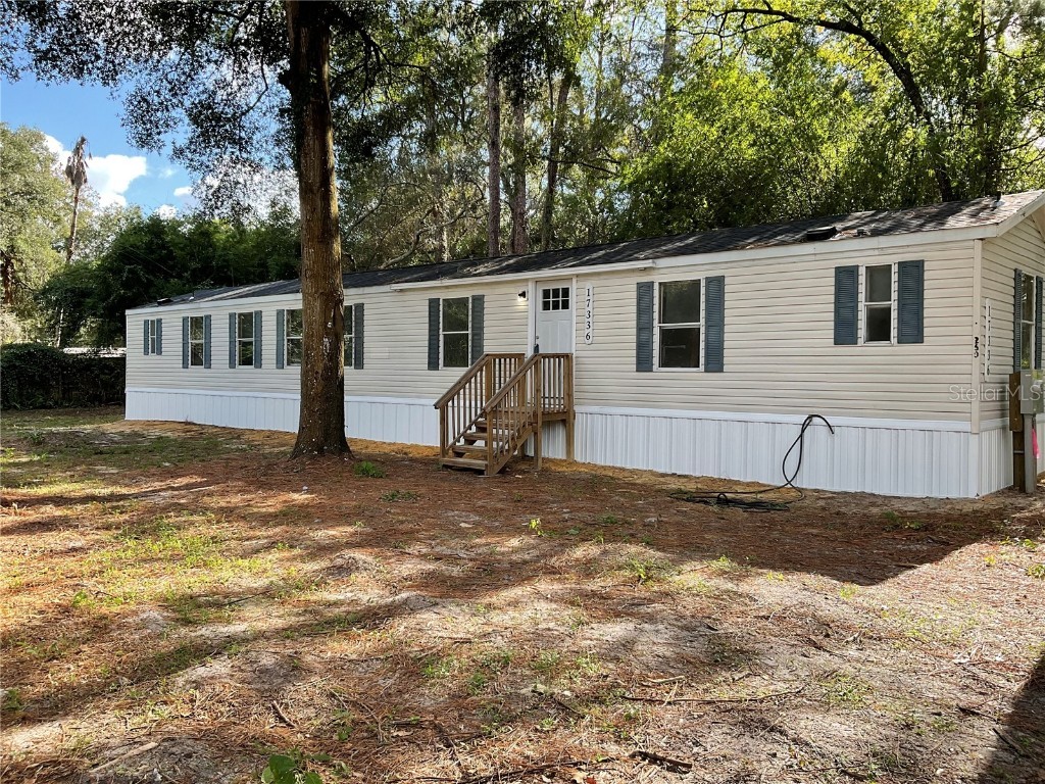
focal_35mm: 29
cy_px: 392
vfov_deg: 48.2
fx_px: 875
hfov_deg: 61.7
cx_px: 522
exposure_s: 1/280
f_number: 1.8
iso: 16
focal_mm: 3
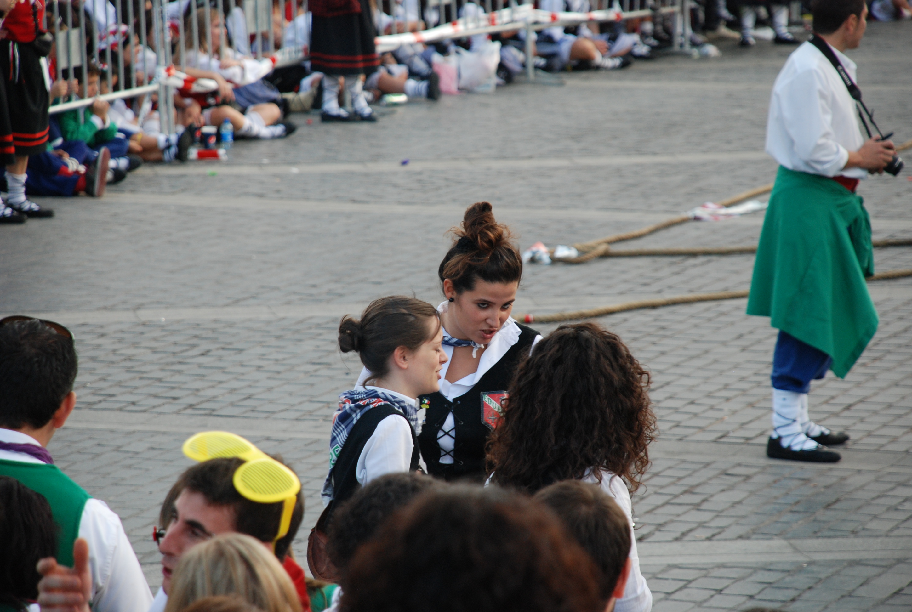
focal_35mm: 202
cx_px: 456
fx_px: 5141
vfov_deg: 6.8
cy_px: 306
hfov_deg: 10.1
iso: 400
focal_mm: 135
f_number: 5.6
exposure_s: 1/80
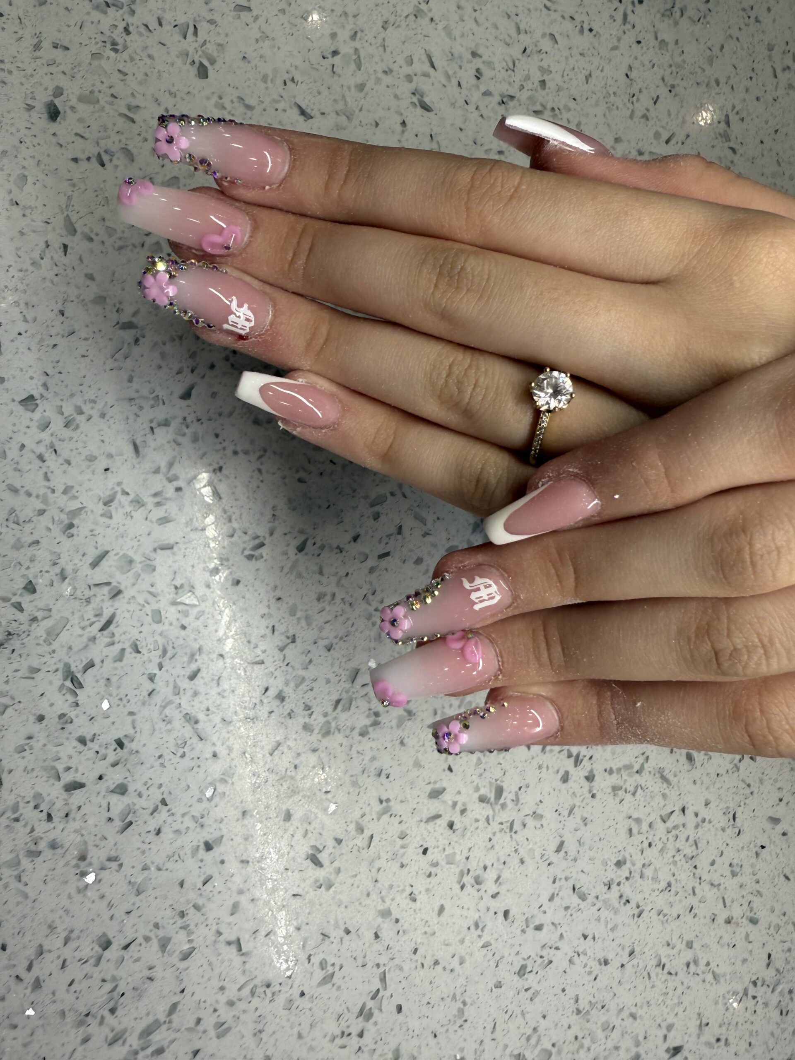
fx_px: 735
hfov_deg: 56.8
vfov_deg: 71.6
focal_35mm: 24
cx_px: 398
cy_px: 530
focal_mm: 2.22
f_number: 2.2
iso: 40
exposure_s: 1/142
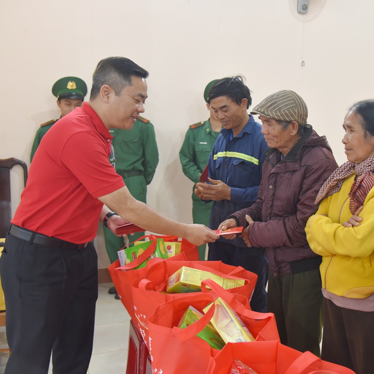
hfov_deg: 42.0
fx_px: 477
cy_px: 184
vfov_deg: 42.8
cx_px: 261
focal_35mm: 39
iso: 2000
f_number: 4.5
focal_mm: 30
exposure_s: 1/80
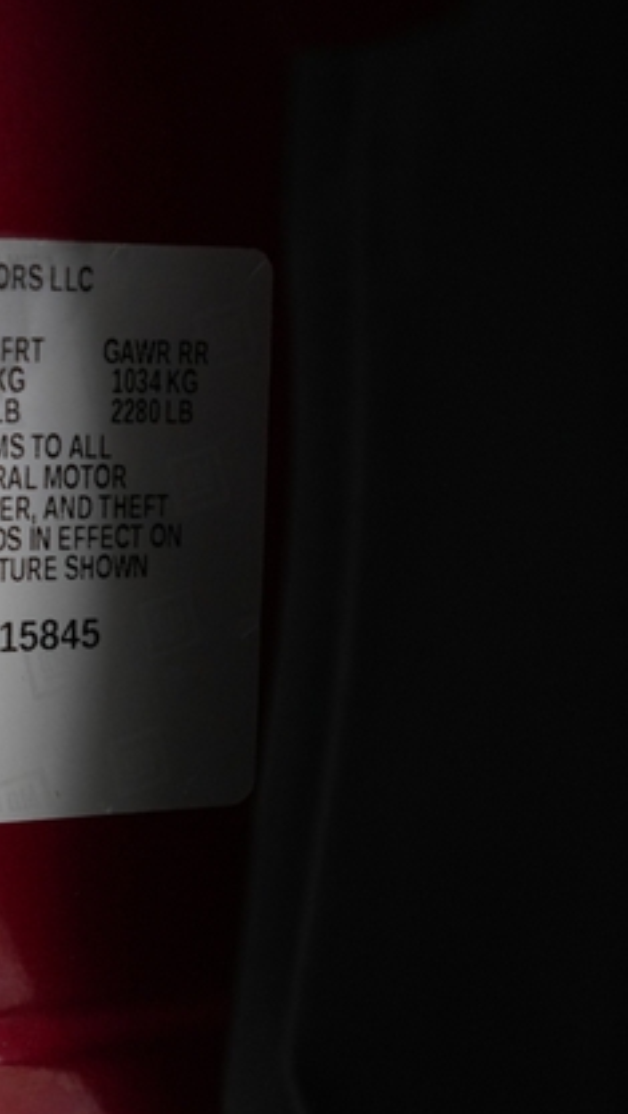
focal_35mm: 45
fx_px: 1330
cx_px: -224
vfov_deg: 45.5
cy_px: 558
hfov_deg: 23.1
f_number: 2.8
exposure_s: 1/60
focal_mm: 28
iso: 2500
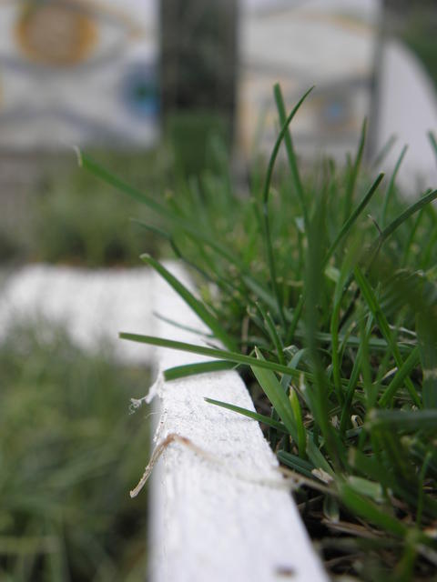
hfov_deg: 28.6
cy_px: 291
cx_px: 218
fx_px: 858
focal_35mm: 51
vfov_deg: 37.5
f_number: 3.5
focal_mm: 9.22
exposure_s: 1/60
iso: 100
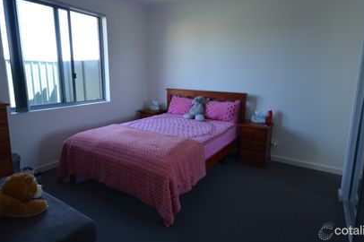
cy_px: 109
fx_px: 228
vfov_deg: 55.8
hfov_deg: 77.2
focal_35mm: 23
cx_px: 180
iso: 100
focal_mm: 13
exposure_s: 1/20
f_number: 4.5
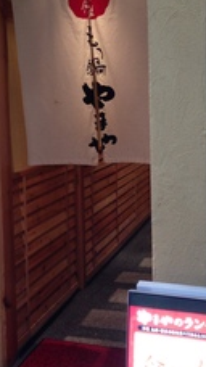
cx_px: 76
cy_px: 148
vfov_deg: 33.2
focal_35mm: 63
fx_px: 613
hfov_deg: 19.0
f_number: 2.4
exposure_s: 1/20
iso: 80
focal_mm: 4.12
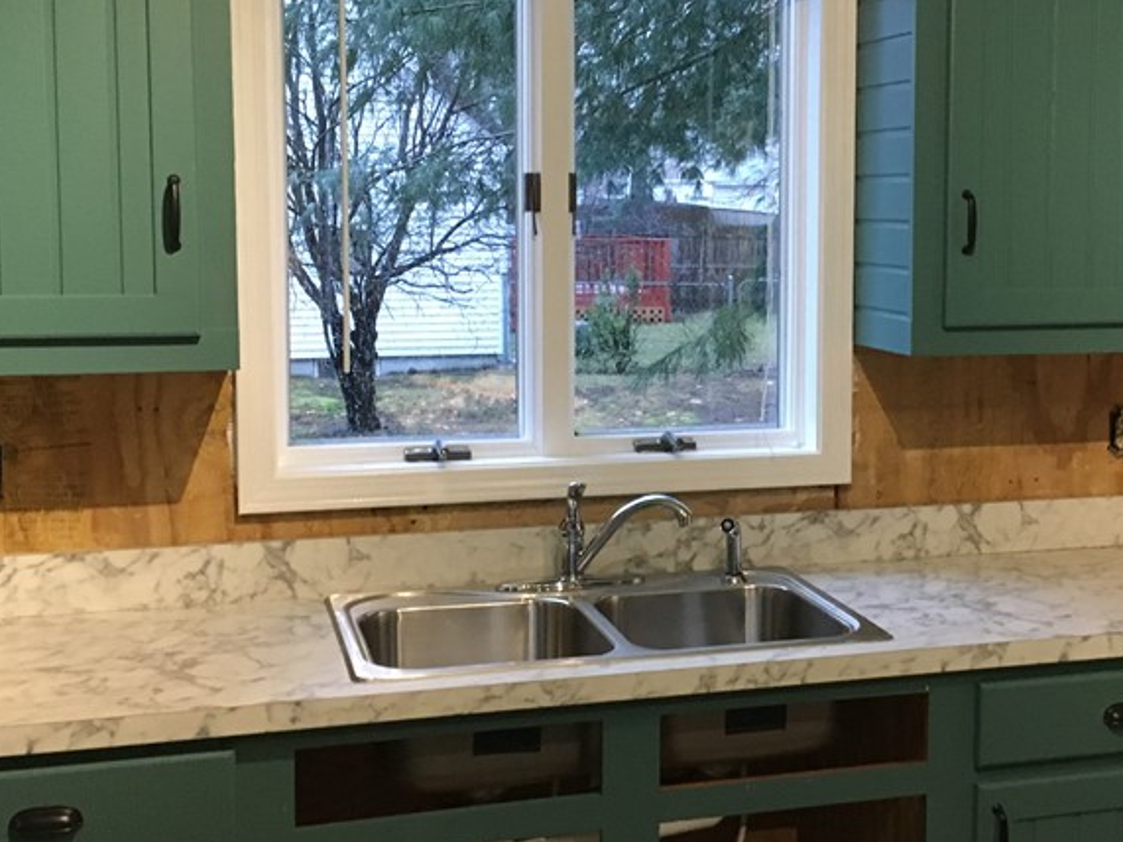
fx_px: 1687
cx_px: 773
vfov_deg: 28.0
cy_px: 360
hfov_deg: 36.3
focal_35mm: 52
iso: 200
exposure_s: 1/30
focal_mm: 4.15
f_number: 2.2
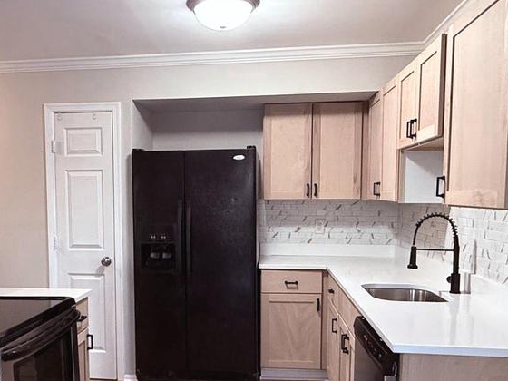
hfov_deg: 51.1
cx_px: 207
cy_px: 236
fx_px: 528
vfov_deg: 39.4
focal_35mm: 36
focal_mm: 2.22
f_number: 2.2
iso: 500
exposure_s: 1/60
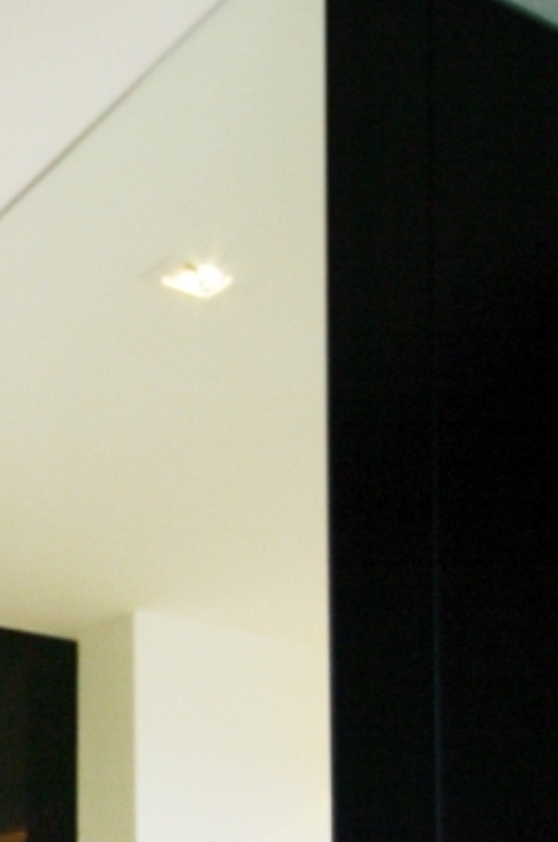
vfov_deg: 28.3
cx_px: -157
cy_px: 1038
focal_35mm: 61
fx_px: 1424
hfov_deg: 20.4
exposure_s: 1/10
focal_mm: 14
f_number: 11
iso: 400
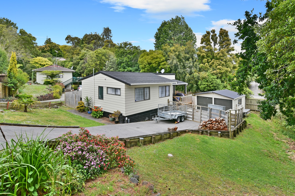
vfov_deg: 73.7
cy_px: 98
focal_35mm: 16
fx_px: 131
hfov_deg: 96.7
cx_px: 148
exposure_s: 1/250
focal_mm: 16
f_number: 11
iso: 400
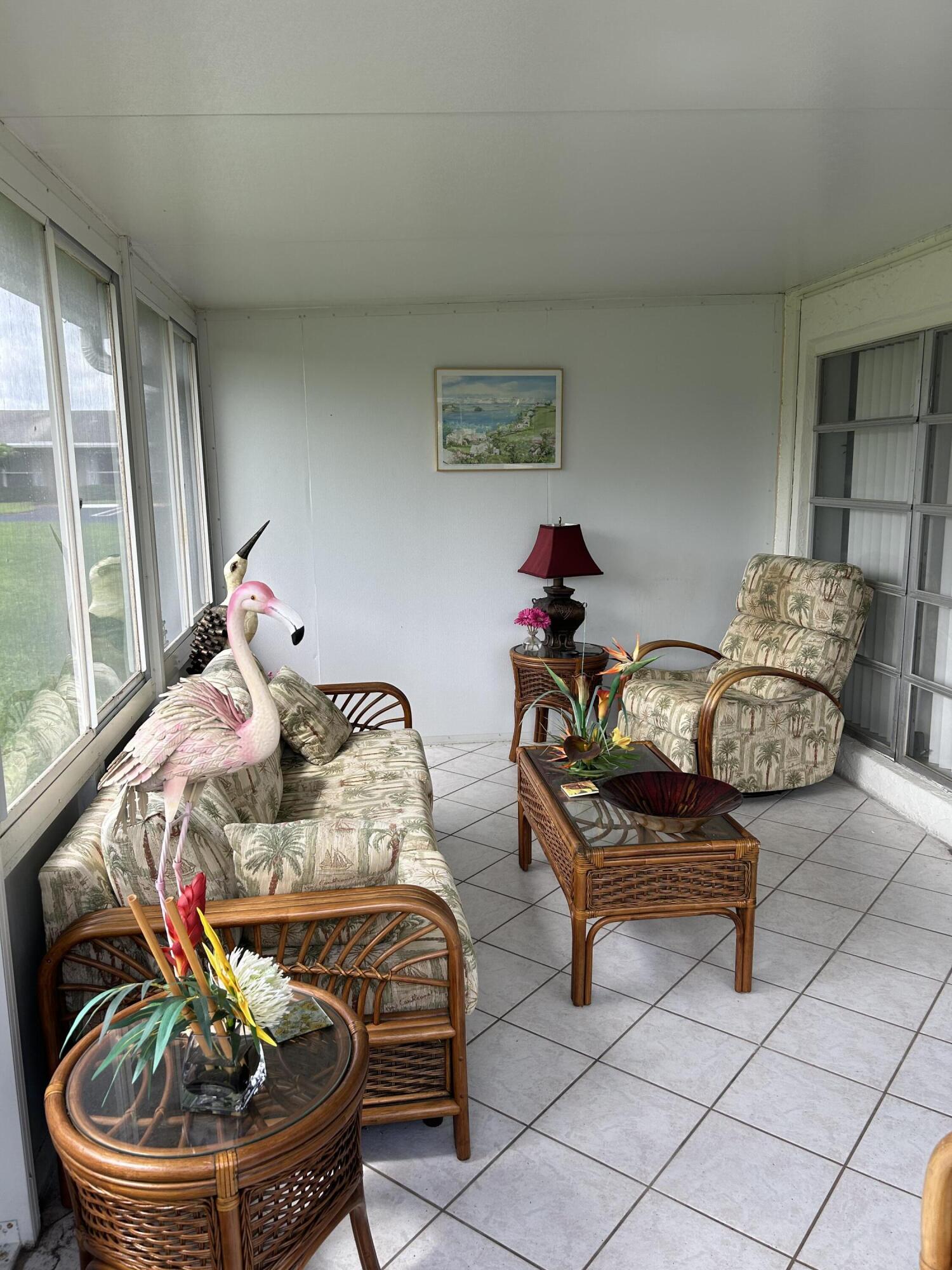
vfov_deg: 67.3
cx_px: 476
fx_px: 953
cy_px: 635
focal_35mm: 26
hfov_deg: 53.1
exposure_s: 1/421
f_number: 1.5
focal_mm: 5.7
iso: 50
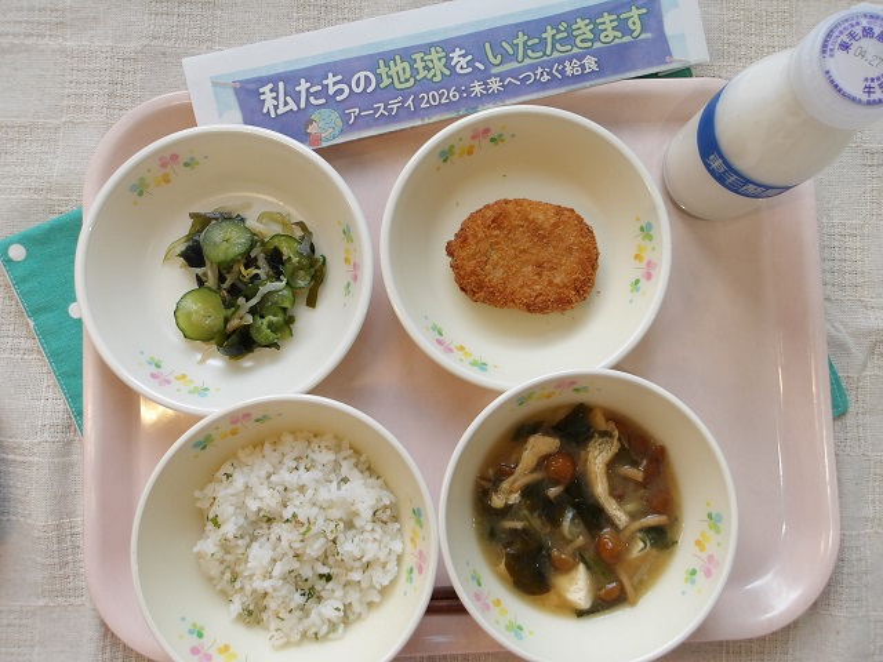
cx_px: 442
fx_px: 689
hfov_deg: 65.3
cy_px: 331
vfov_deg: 51.4
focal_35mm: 27
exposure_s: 1/85
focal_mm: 4.9
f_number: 3
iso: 100
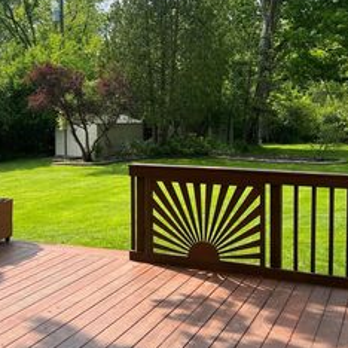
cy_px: 136
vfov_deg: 34.5
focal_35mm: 49
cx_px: 147
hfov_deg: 34.6
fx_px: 557
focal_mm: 5.7
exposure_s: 1/1779
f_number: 1.5
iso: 50
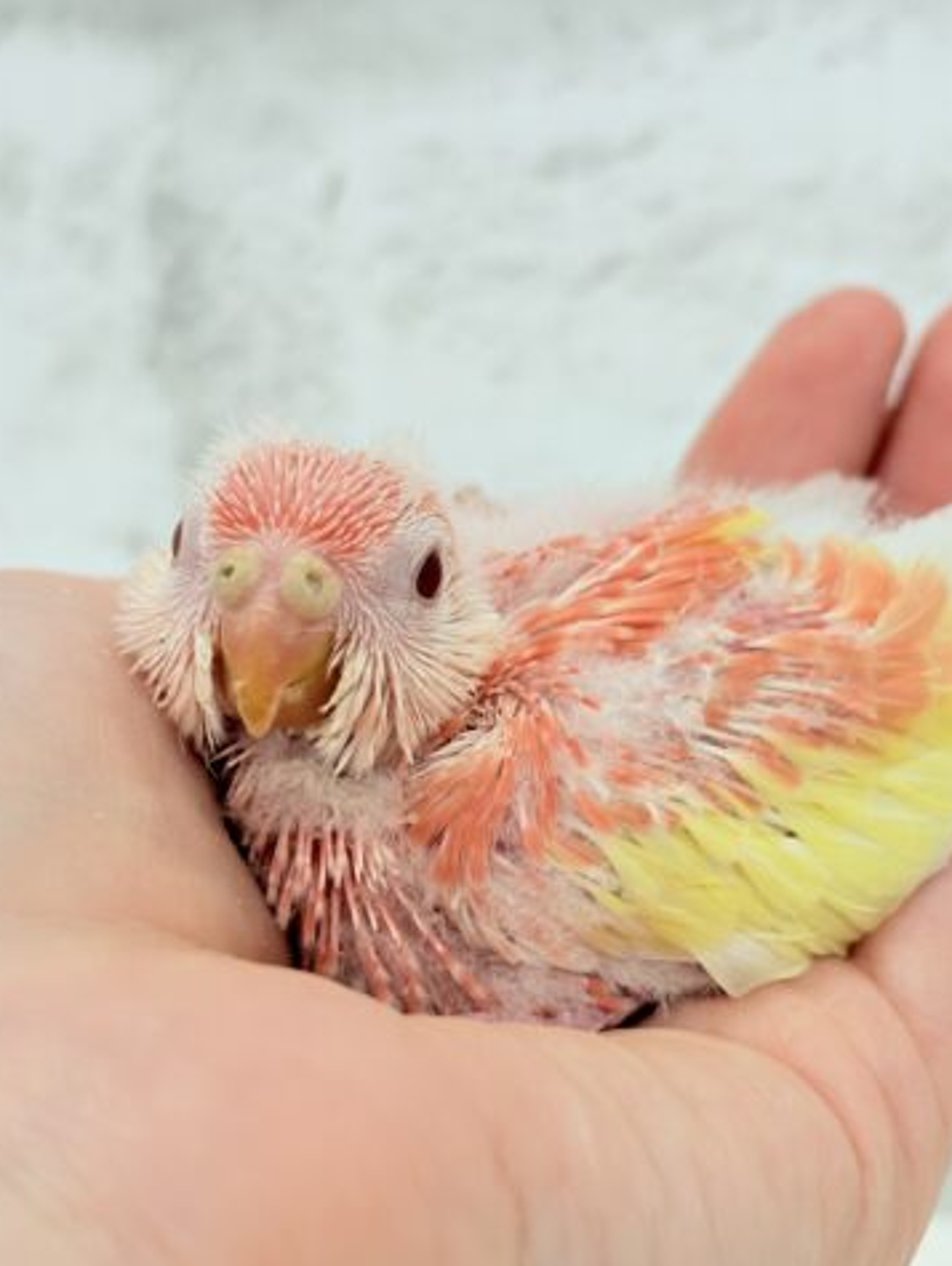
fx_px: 2563
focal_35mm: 70
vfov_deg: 27.8
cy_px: 632
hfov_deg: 21.0
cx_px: 579
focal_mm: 5.96
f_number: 1.6
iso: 64
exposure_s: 1/100
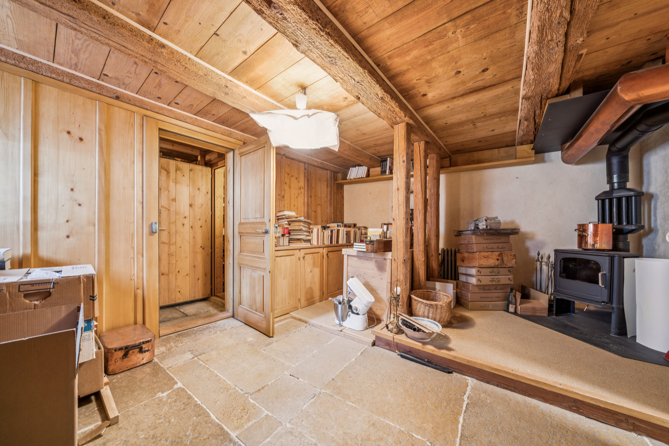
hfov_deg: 112.6
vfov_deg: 90.0
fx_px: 223
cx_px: 334
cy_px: 223
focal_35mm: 12
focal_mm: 12
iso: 100
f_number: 10
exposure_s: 25
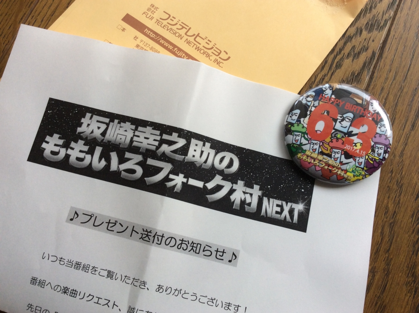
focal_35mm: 32
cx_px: 210
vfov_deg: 44.1
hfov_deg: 56.9
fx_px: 387
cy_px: 156
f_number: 2.4
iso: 40
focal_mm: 3.3
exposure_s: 1/120
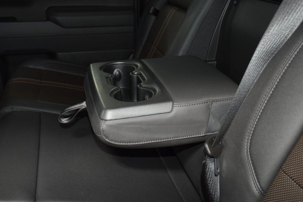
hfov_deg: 47.9
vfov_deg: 33.0
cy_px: 101
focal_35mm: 40
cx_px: 152
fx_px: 341
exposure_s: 1/30
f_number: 3.8
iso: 2200
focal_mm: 27
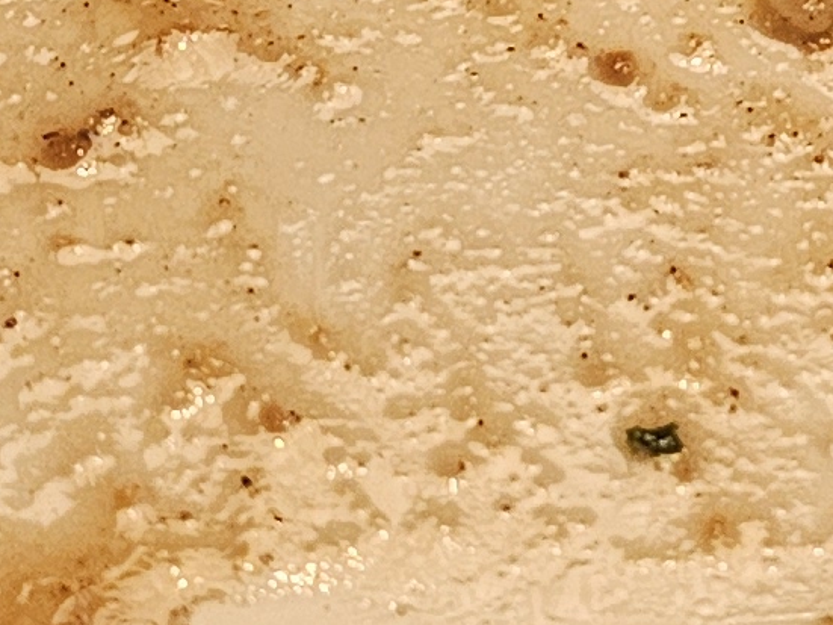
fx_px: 4018
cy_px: -274
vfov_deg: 8.7
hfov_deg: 11.6
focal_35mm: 167
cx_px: 942
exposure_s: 1/120
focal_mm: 6.3
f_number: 1.7
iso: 500
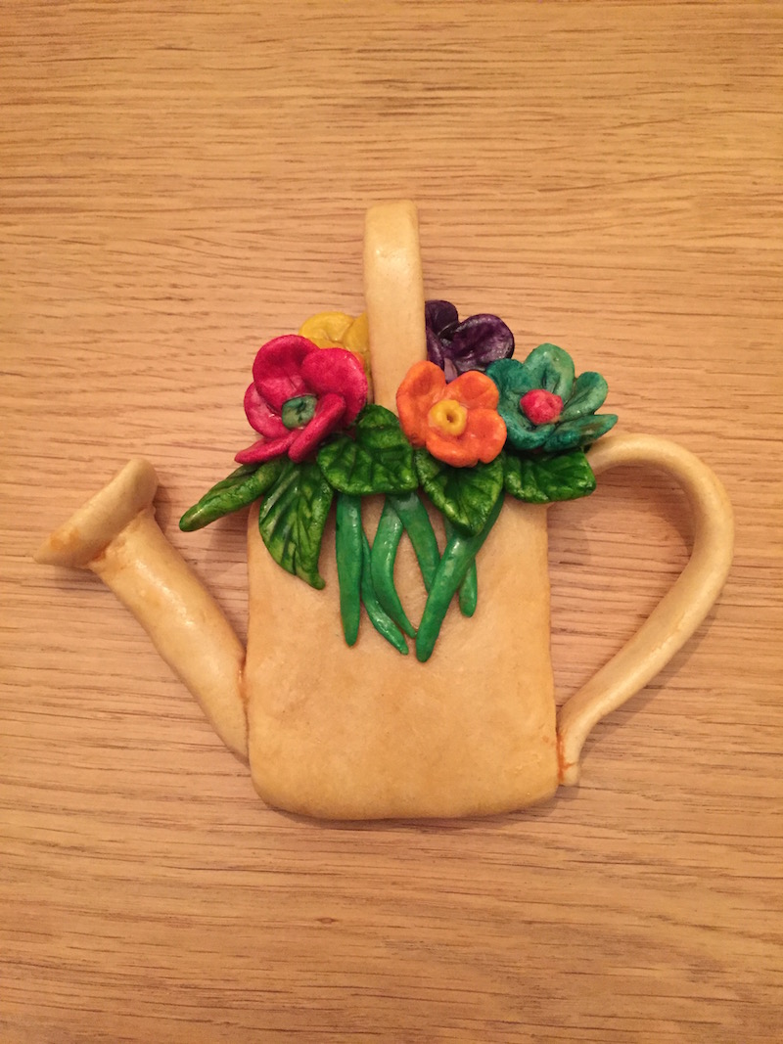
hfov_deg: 48.2
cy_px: 522
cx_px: 392
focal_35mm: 29
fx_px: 875
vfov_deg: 61.7
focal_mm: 4.15
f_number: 2.2
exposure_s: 1/17
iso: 400
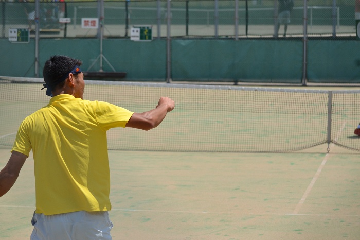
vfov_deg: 10.7
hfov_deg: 16.1
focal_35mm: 128
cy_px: 120
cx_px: 180
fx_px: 1274
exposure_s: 1/4000
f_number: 7.1
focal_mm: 85
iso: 800
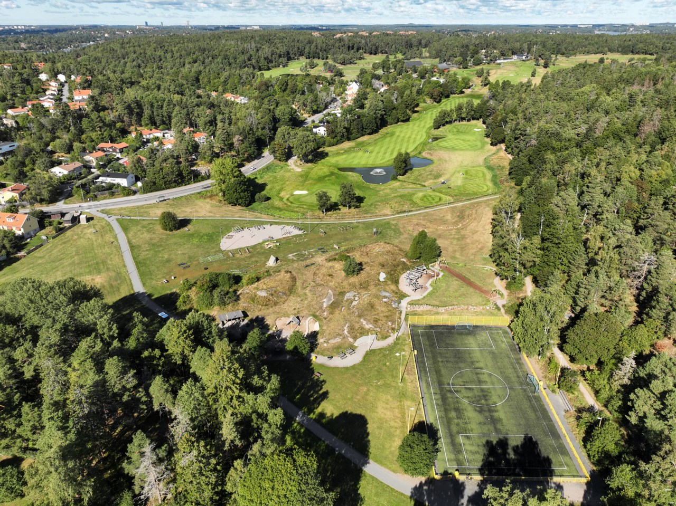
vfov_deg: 56.8
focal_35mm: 24
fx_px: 469
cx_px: 338
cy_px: 253
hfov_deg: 71.6
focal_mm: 12.29
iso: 100
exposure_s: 1/1250
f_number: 2.8
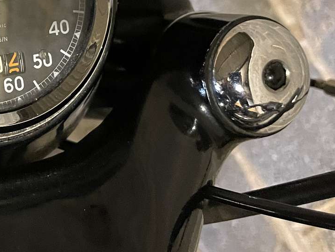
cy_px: 14
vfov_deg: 20.0
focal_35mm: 72
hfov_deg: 24.7
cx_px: -54
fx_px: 697
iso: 800
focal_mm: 4.2
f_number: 1.6
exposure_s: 1/25
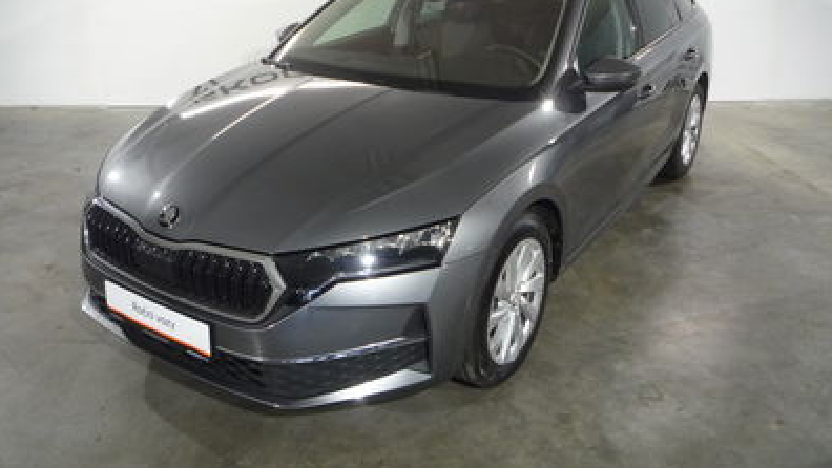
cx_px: 414
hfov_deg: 59.5
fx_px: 728
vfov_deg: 35.3
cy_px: 157
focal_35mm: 33
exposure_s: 1/30
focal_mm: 5.2
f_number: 3.3
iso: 250
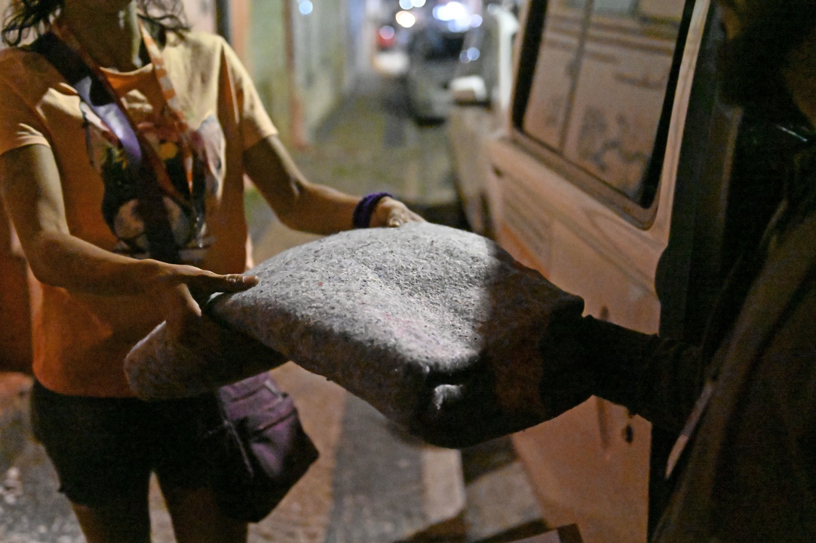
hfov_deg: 44.5
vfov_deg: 30.5
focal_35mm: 44
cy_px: 272
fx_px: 997
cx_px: 408
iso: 51200
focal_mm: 44
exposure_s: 1/640
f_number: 2.8
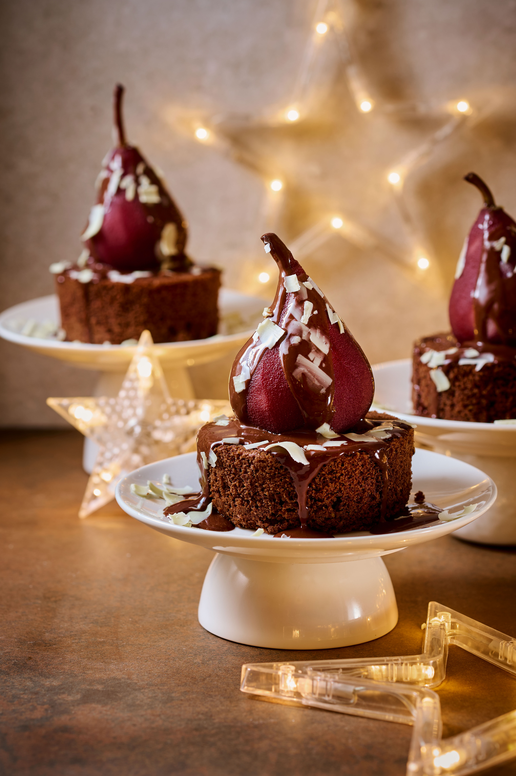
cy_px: 388
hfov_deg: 16.1
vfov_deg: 23.9
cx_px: 258
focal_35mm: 85
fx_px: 1830
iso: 100
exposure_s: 1/3
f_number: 7.6
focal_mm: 85
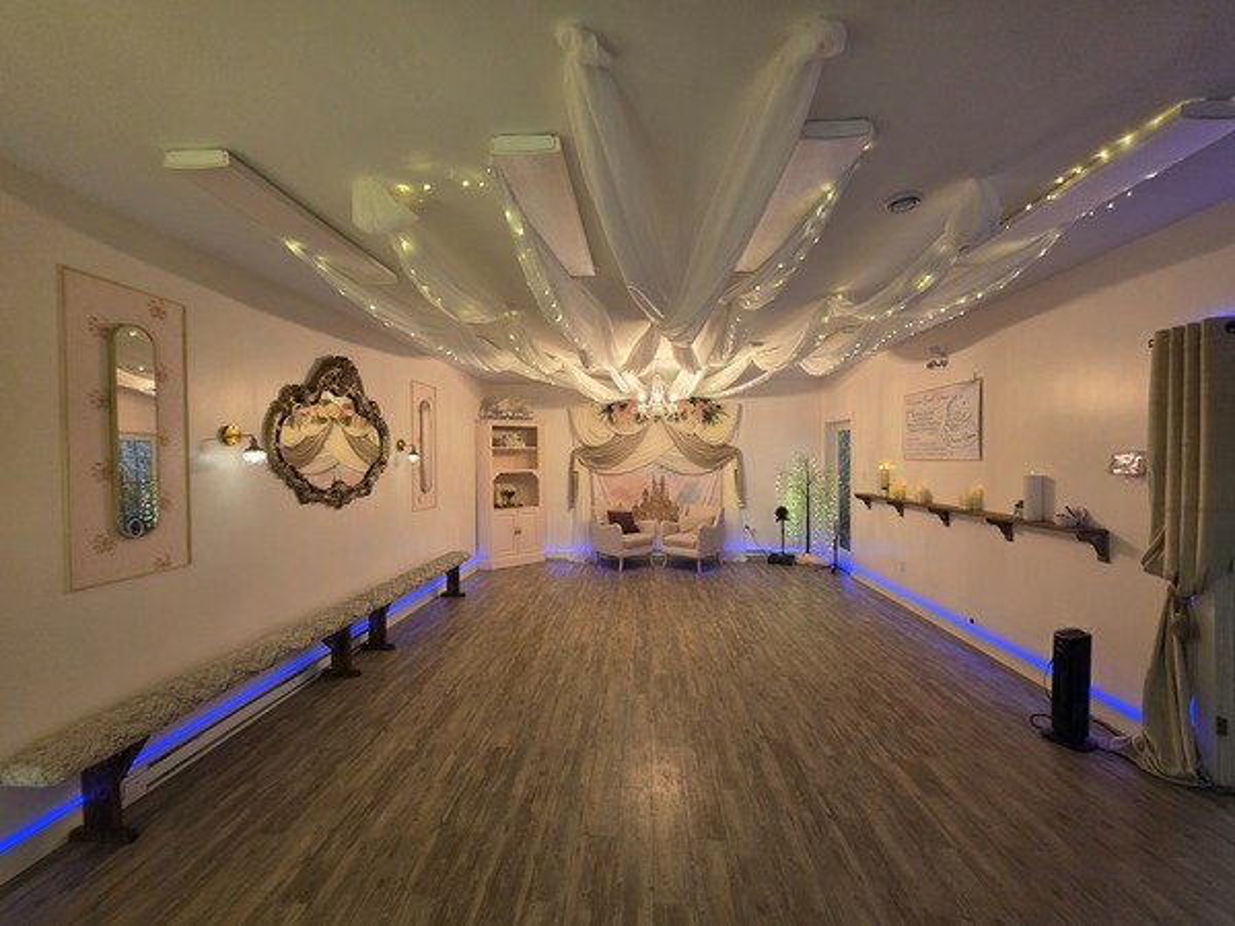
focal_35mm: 13
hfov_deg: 106.2
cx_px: 618
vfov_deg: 89.9
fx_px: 464
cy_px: 463
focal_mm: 2.2
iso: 400
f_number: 1.9
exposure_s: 1/60
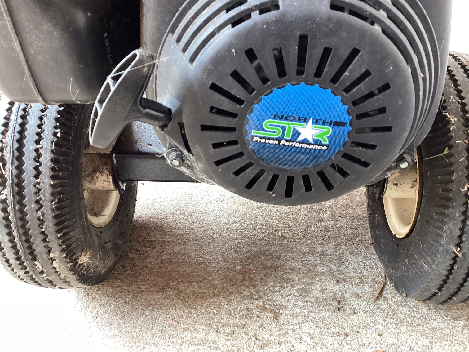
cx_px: 234
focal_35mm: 31
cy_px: 176
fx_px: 420
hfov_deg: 58.3
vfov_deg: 45.4
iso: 100
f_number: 2.4
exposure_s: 1/60
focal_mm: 3.3
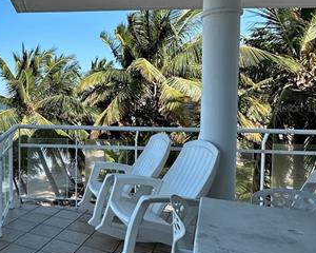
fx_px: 327
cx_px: 18
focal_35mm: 35
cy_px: 108
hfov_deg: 45.5
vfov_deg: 42.1
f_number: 2.2
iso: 40
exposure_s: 1/1531
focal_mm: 2.22
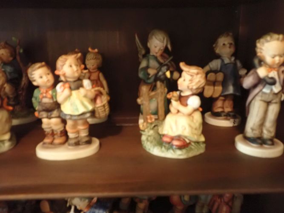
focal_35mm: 30
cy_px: 106
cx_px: 142
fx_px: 246
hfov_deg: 60.0
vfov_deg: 46.8
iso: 1600
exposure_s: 1/30
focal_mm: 5.4
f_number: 2.3
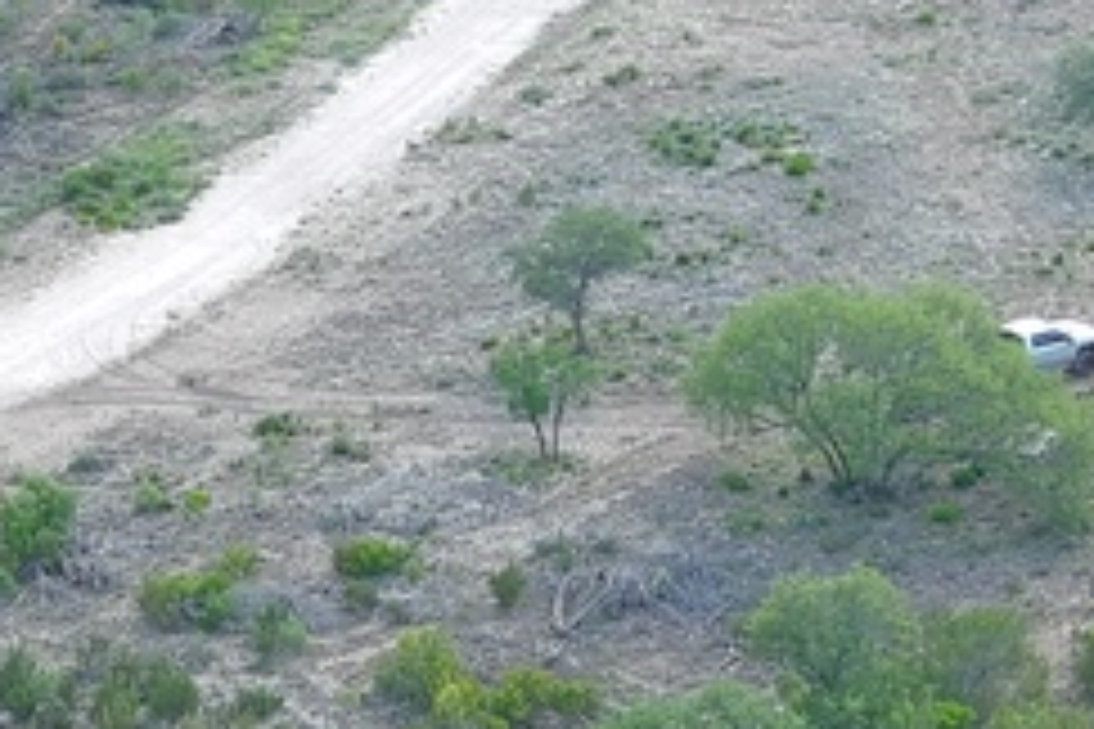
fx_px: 5865
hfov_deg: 10.6
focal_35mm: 193
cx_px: 171
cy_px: 364
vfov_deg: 7.1
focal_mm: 10.57
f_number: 2.8
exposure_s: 1/160
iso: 100
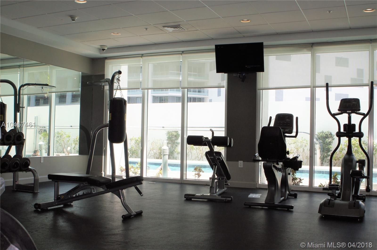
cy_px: 125
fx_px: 376
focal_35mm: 36
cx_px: 188
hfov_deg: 53.2
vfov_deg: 36.8
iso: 100
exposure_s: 1/100
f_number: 11
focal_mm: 24
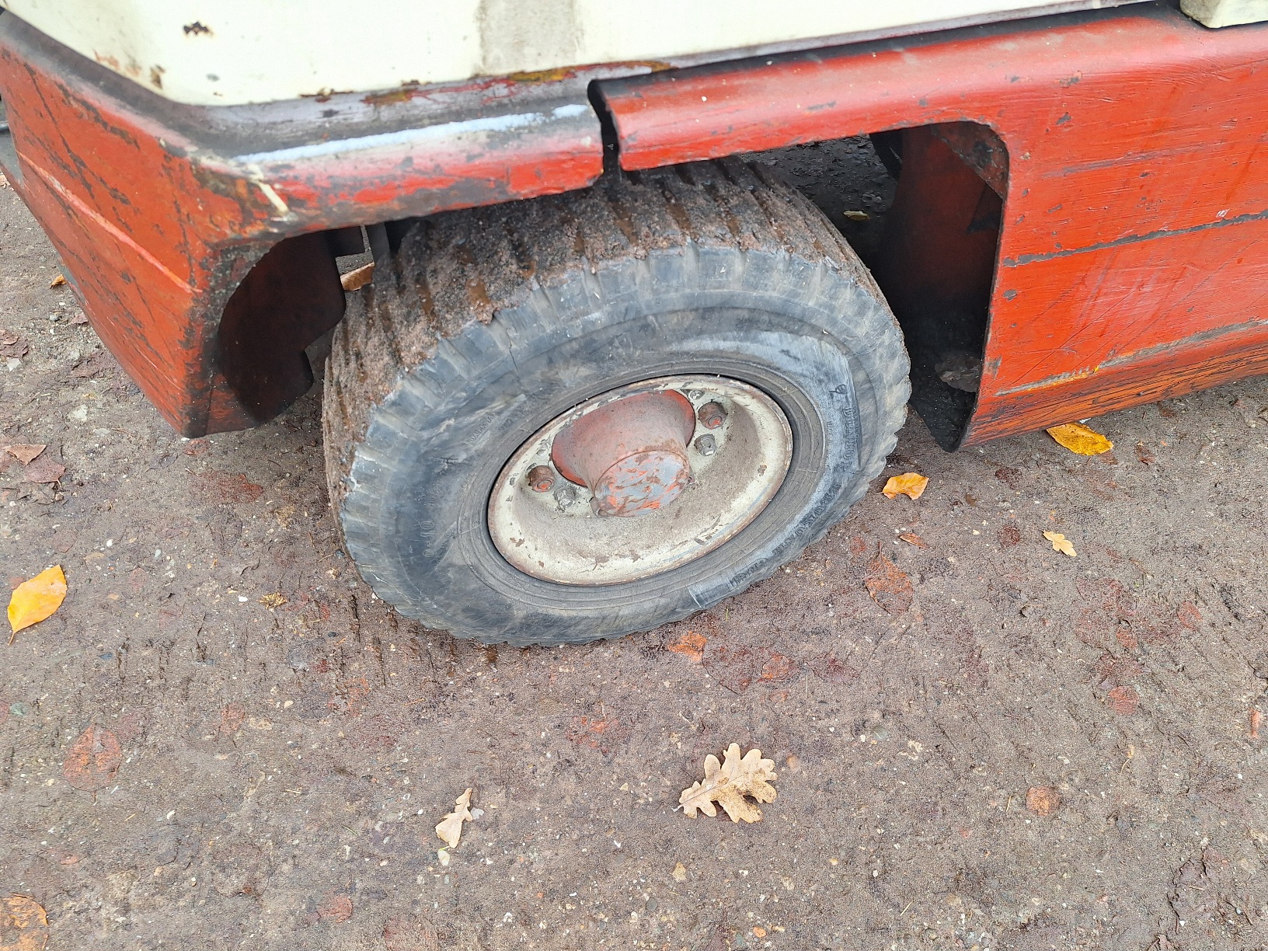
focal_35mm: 23
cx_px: 634
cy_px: 476
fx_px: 843
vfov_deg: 58.9
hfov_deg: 73.9
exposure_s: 1/133
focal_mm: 5.54
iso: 40
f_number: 1.8
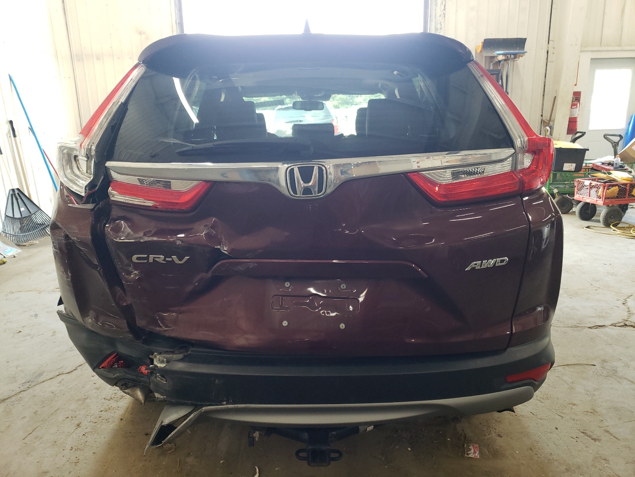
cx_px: 318
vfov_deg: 53.1
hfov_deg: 67.3
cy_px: 238
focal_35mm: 26
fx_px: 477
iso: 142
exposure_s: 1/60.2
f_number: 1.5
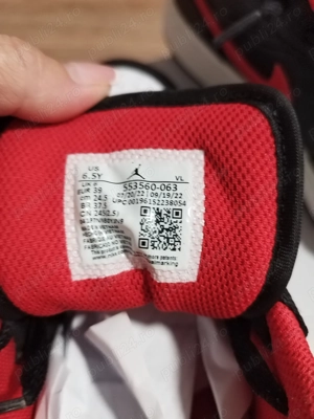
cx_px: 157
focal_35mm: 26
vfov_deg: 67.3
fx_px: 314
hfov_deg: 53.1
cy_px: 210
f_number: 1.8
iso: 1576
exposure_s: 1/25
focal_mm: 6.24
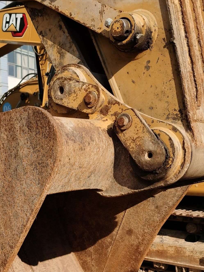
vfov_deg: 35.4
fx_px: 409
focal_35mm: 52
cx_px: 30
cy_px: 225
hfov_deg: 27.3
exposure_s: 1/5000
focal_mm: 5.56
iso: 50
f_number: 1.6
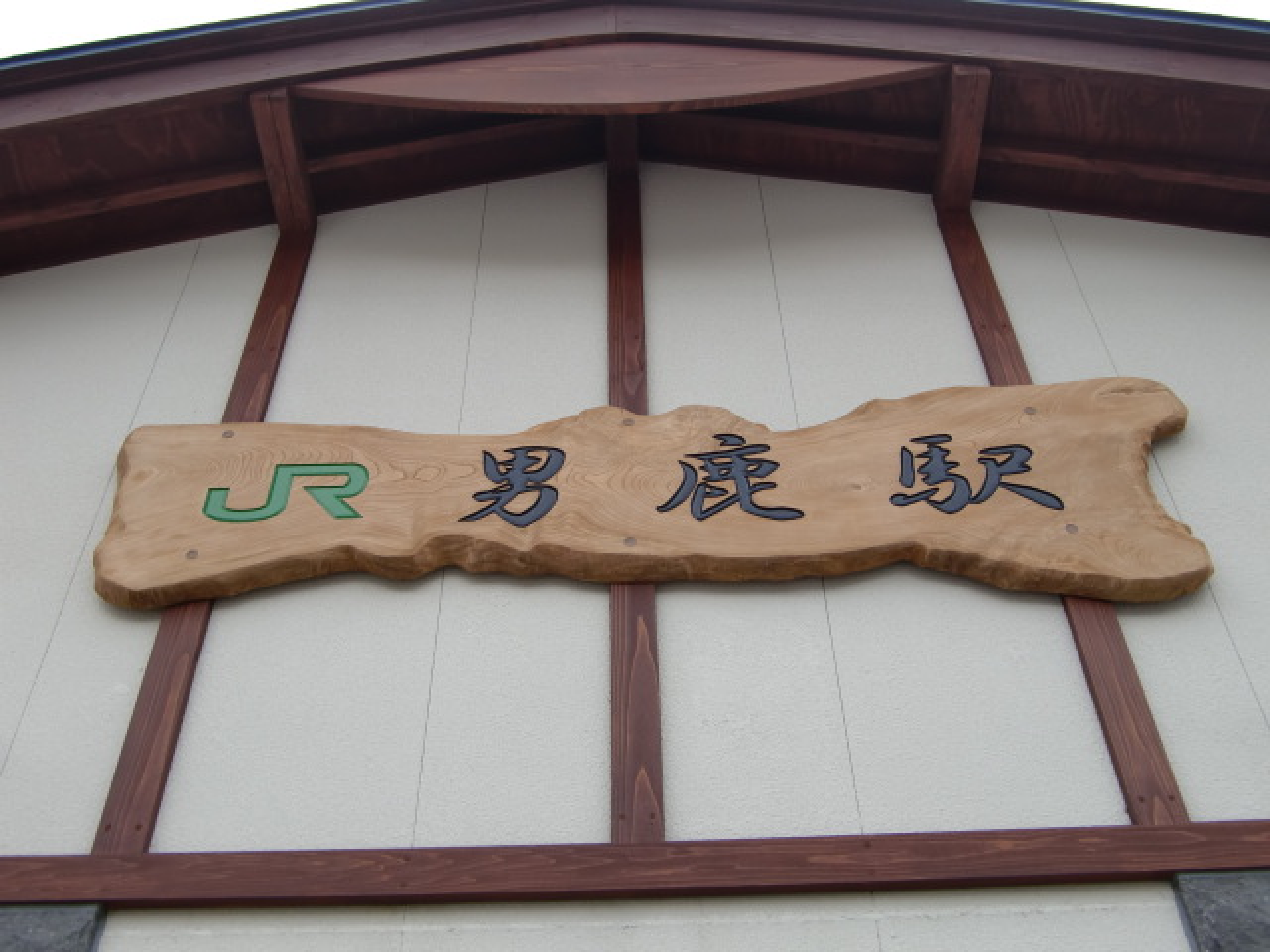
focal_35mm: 39
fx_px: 1431
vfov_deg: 36.8
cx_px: 635
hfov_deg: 47.9
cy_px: 476
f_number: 3
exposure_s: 1/80
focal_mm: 6.9
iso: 64
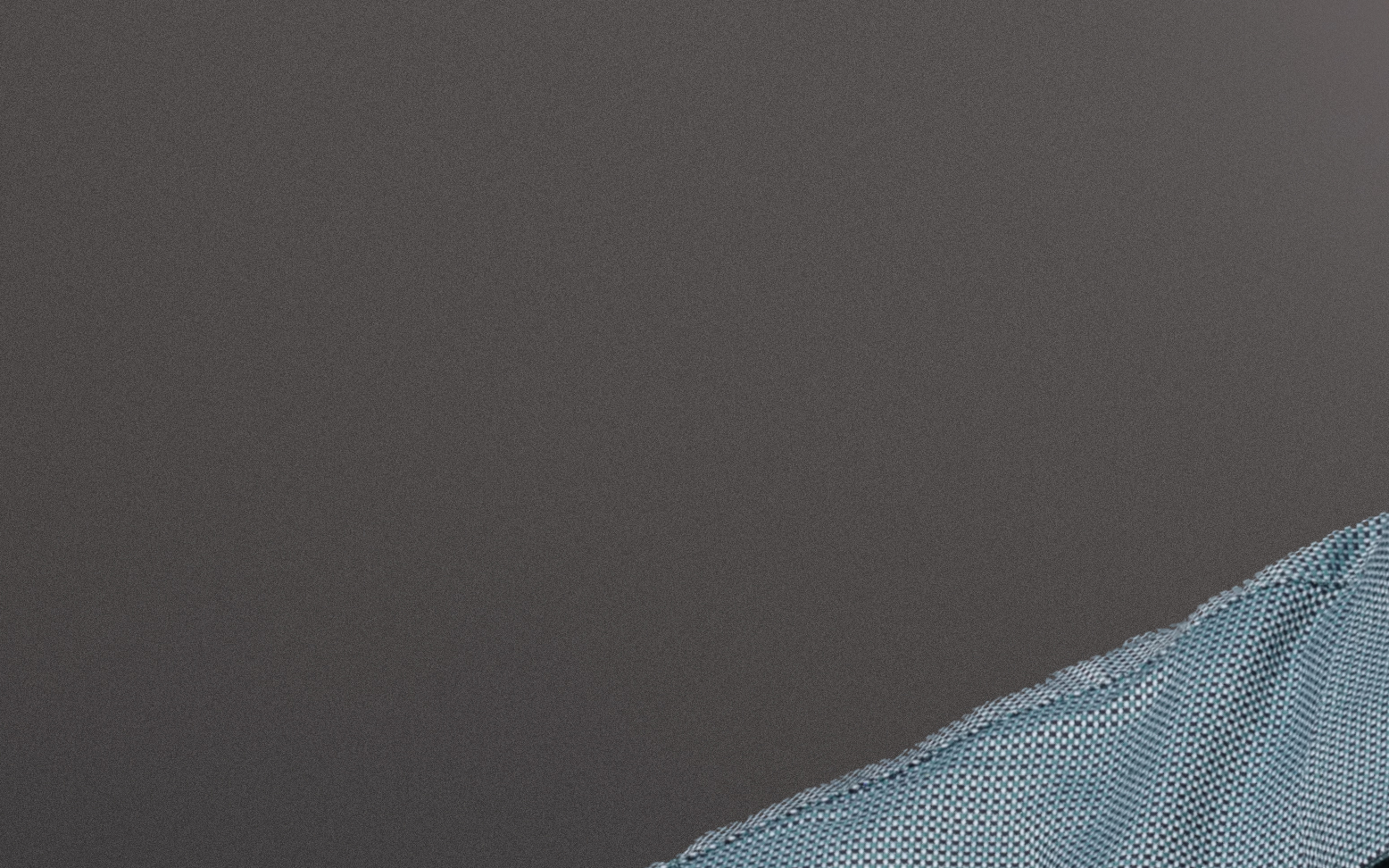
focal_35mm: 325
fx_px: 12301
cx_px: 1779
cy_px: -63
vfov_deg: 4.0
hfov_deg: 6.4
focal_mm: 46
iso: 100
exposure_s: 1/200
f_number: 14
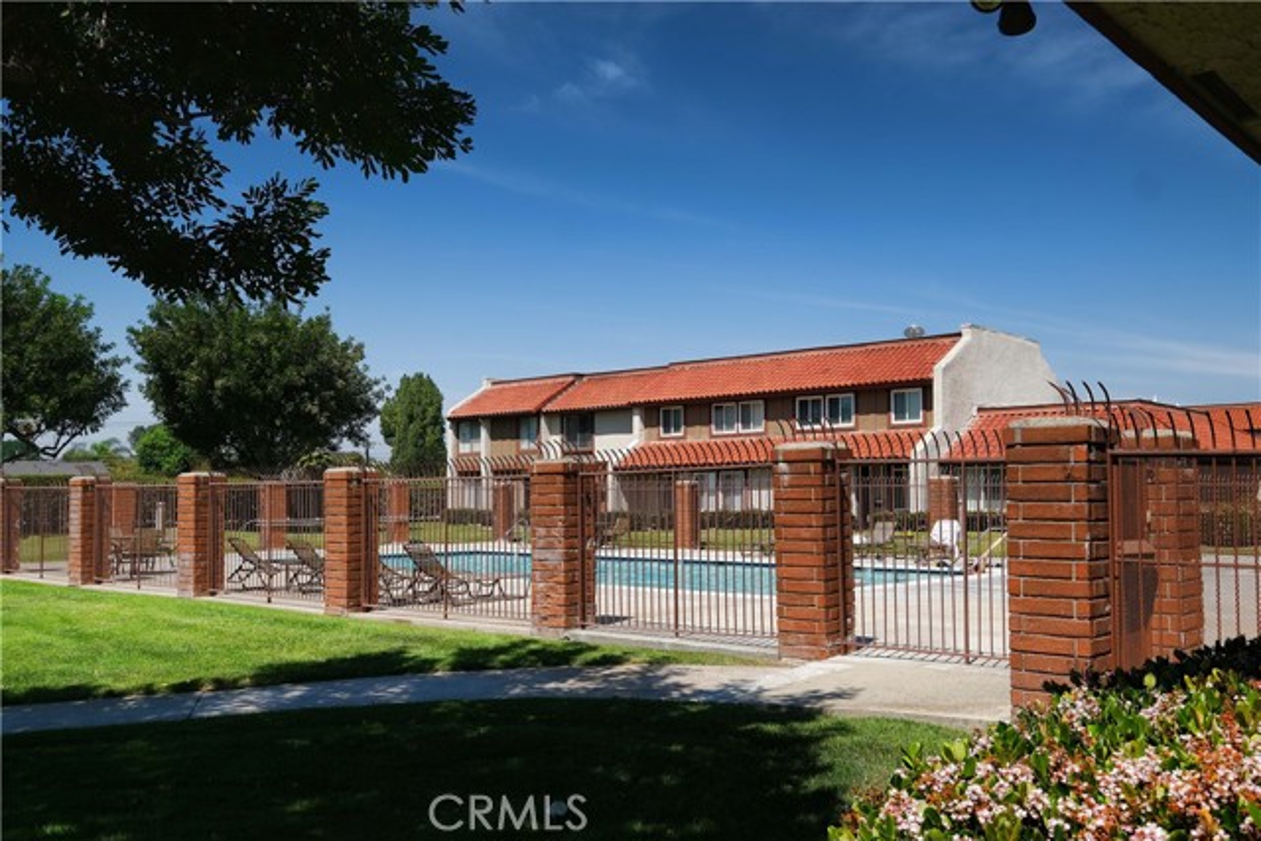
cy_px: 420
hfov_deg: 60.3
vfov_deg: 42.3
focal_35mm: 31
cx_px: 630
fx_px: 1086
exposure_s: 1/950
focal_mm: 20.9
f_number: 5.6
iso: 160
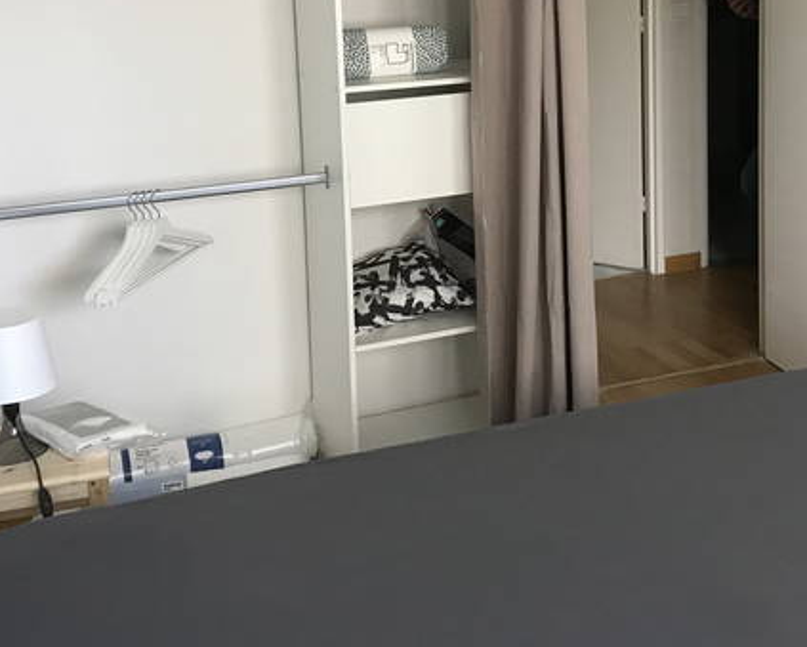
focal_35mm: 51
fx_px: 1219
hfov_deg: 36.3
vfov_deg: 28.9
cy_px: 113
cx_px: 525
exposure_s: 1/28
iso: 40
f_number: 1.8
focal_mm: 3.99
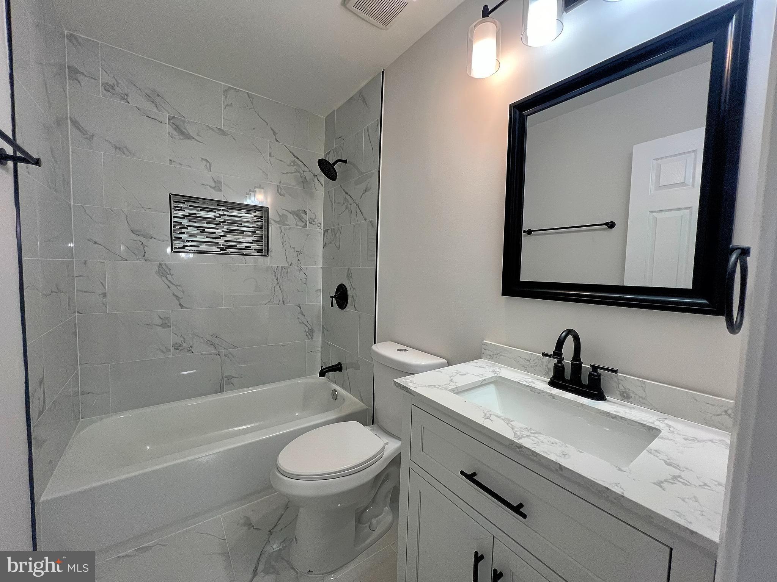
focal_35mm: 13
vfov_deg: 89.9
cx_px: 388
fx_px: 292
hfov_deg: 106.2
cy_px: 291
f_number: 1.8
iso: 125
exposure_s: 1/120
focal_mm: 1.6
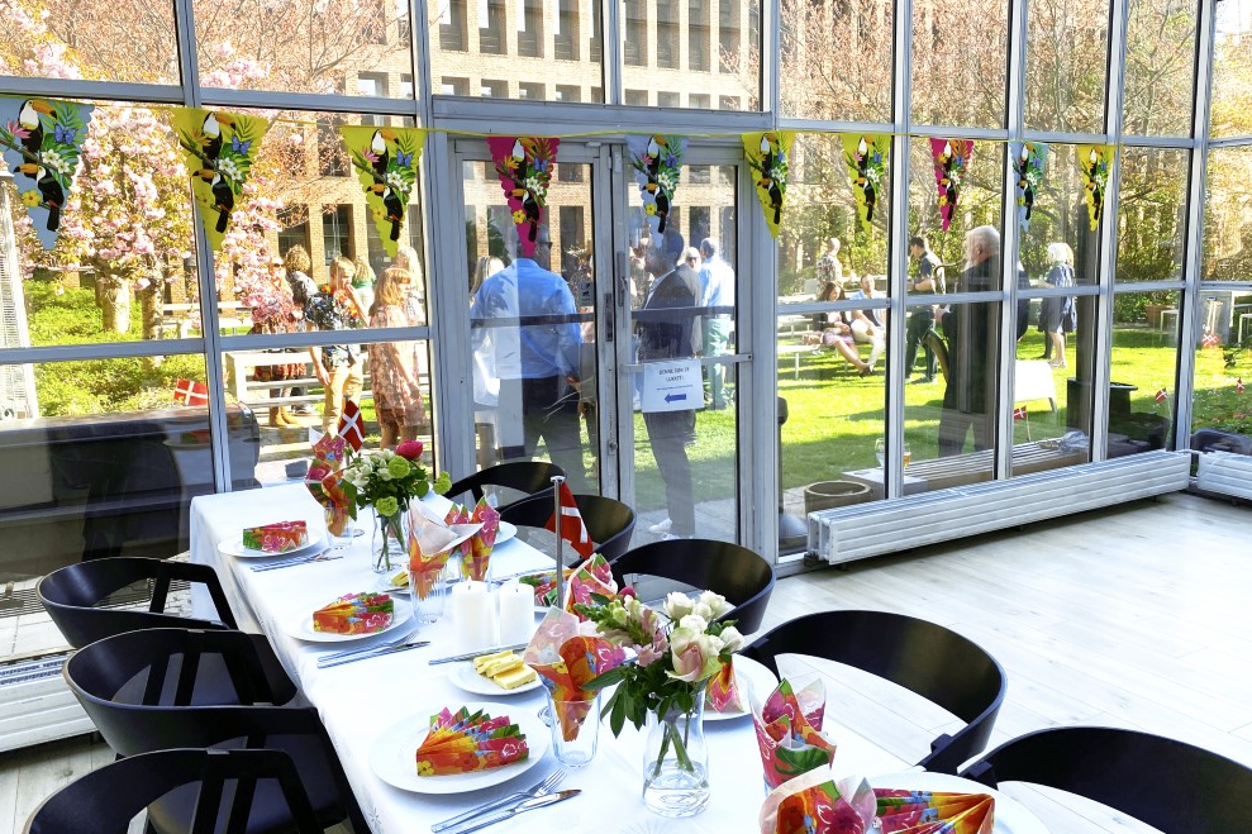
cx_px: 613
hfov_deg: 65.5
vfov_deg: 46.4
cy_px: 389
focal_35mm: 28
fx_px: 974
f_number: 1.8
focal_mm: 4.25
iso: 32
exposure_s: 1/248
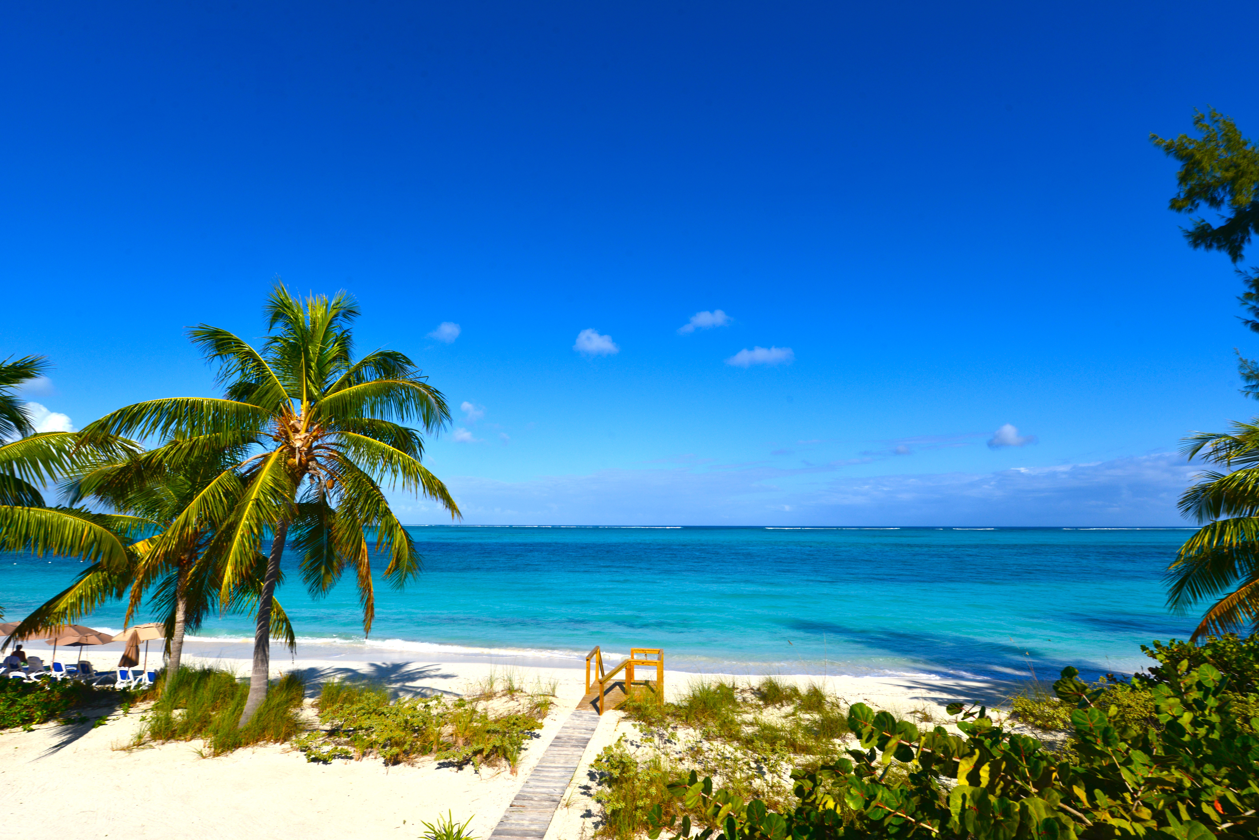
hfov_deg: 93.3
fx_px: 595
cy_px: 420
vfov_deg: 70.5
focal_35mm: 17
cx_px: 630
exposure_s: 1/500
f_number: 11
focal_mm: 17
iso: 100
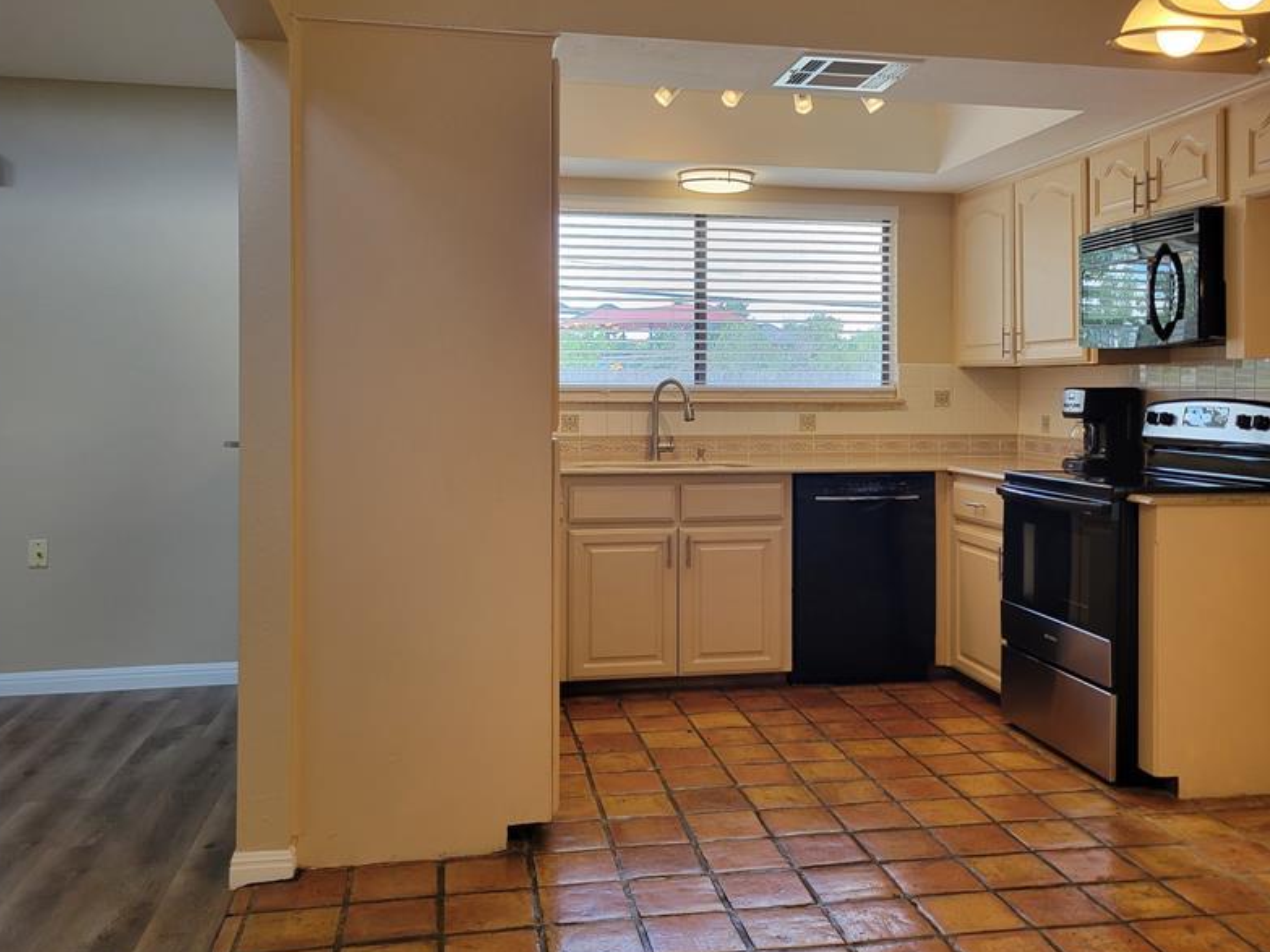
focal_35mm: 34
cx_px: 701
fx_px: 1247
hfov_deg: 53.9
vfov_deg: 41.6
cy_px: 375
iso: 64
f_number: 1.8
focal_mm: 5.4
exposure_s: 1/120
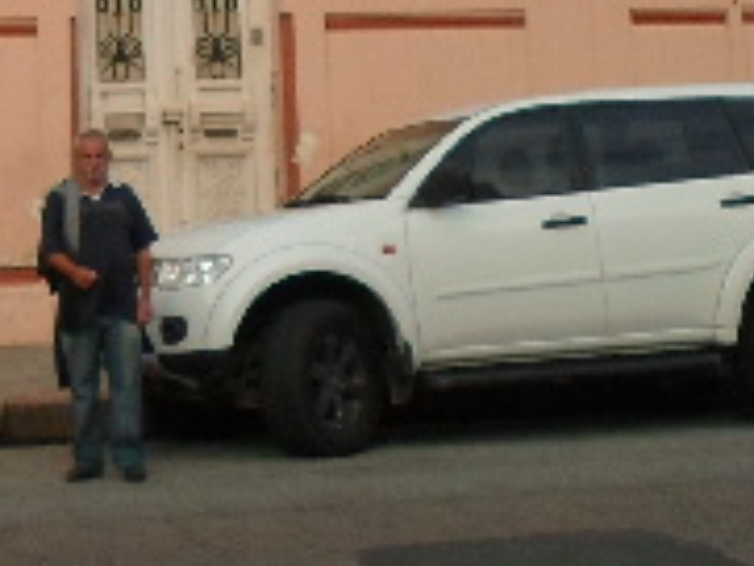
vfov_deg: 13.1
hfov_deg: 18.2
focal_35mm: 106
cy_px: -306
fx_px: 2310
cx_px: 37
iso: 80
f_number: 2.5
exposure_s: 1/1000
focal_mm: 4.5
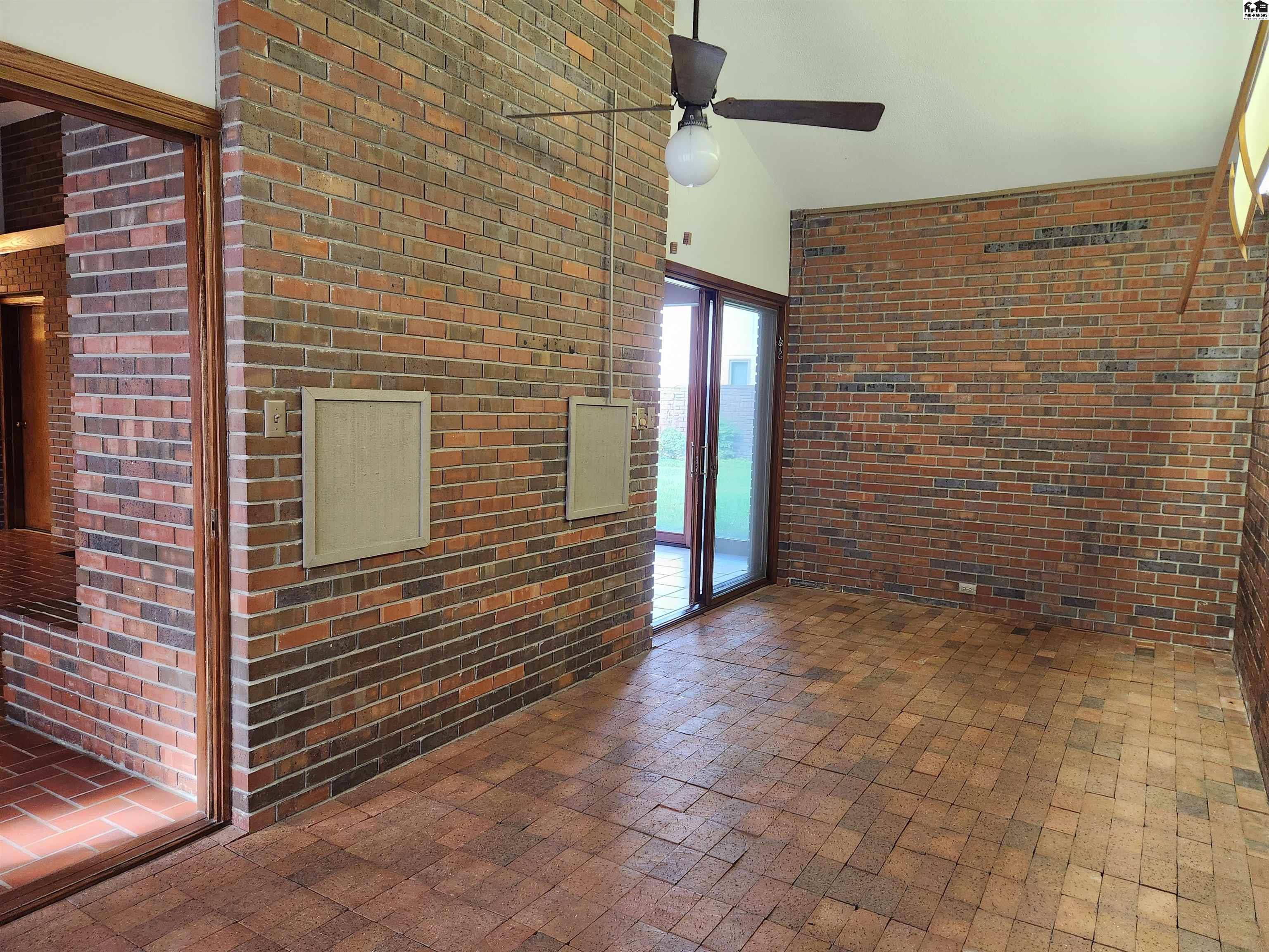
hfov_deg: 73.9
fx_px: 843
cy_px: 476
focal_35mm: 23
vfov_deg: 58.9
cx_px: 634
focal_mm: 5.4
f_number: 1.8
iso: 500
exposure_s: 1/120
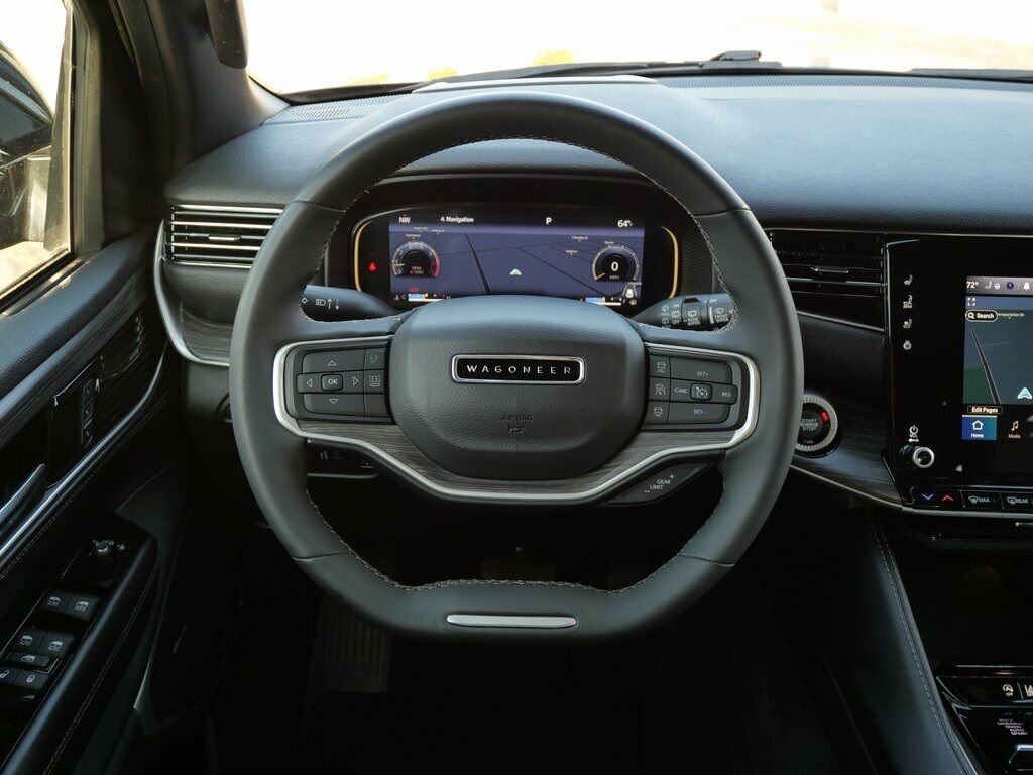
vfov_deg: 44.2
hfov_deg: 56.8
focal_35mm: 32
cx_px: 516
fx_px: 955
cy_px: 388
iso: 200
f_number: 3.9
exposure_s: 1/60
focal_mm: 16
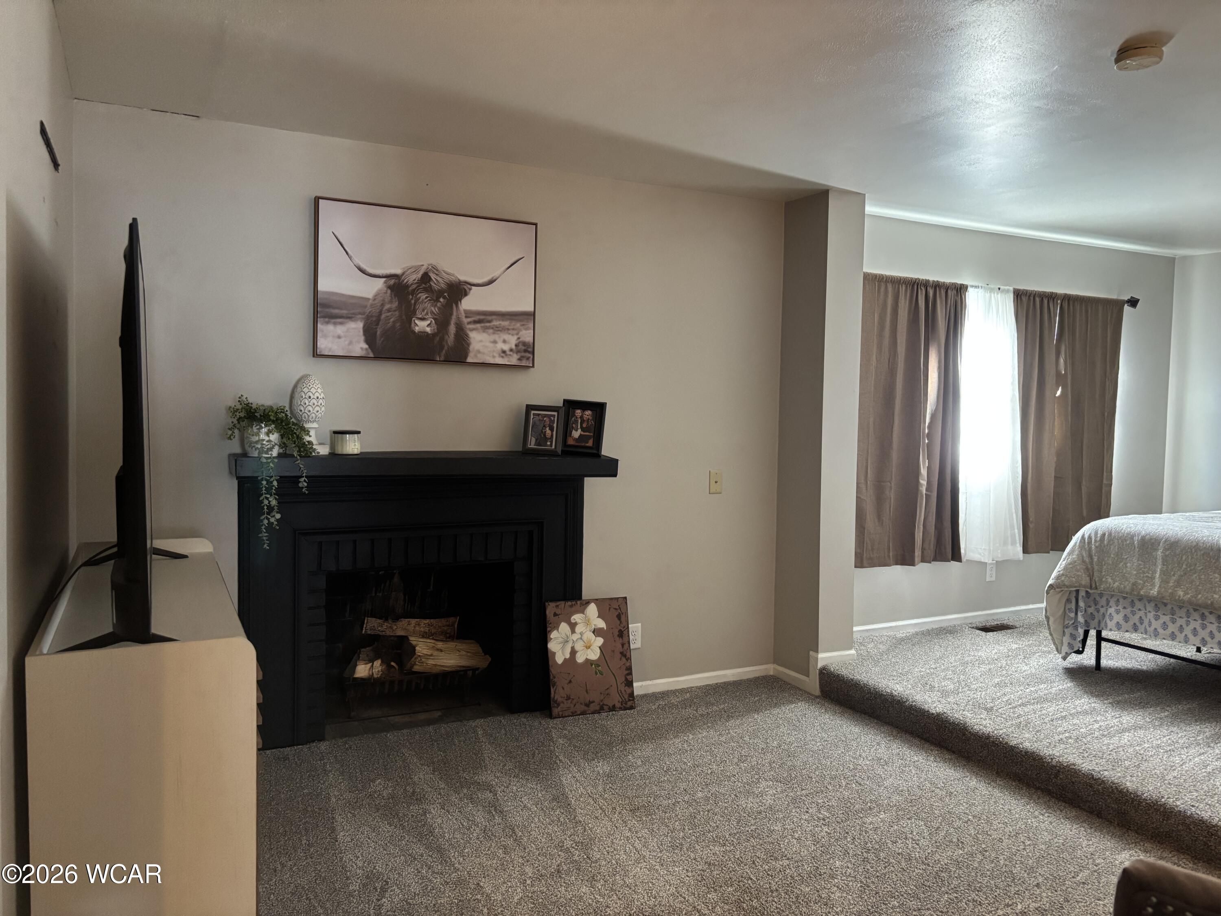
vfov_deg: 53.1
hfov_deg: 67.3
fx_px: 917
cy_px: 458
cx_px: 610
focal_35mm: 26
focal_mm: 5.96
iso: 500
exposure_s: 1/60
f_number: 1.6
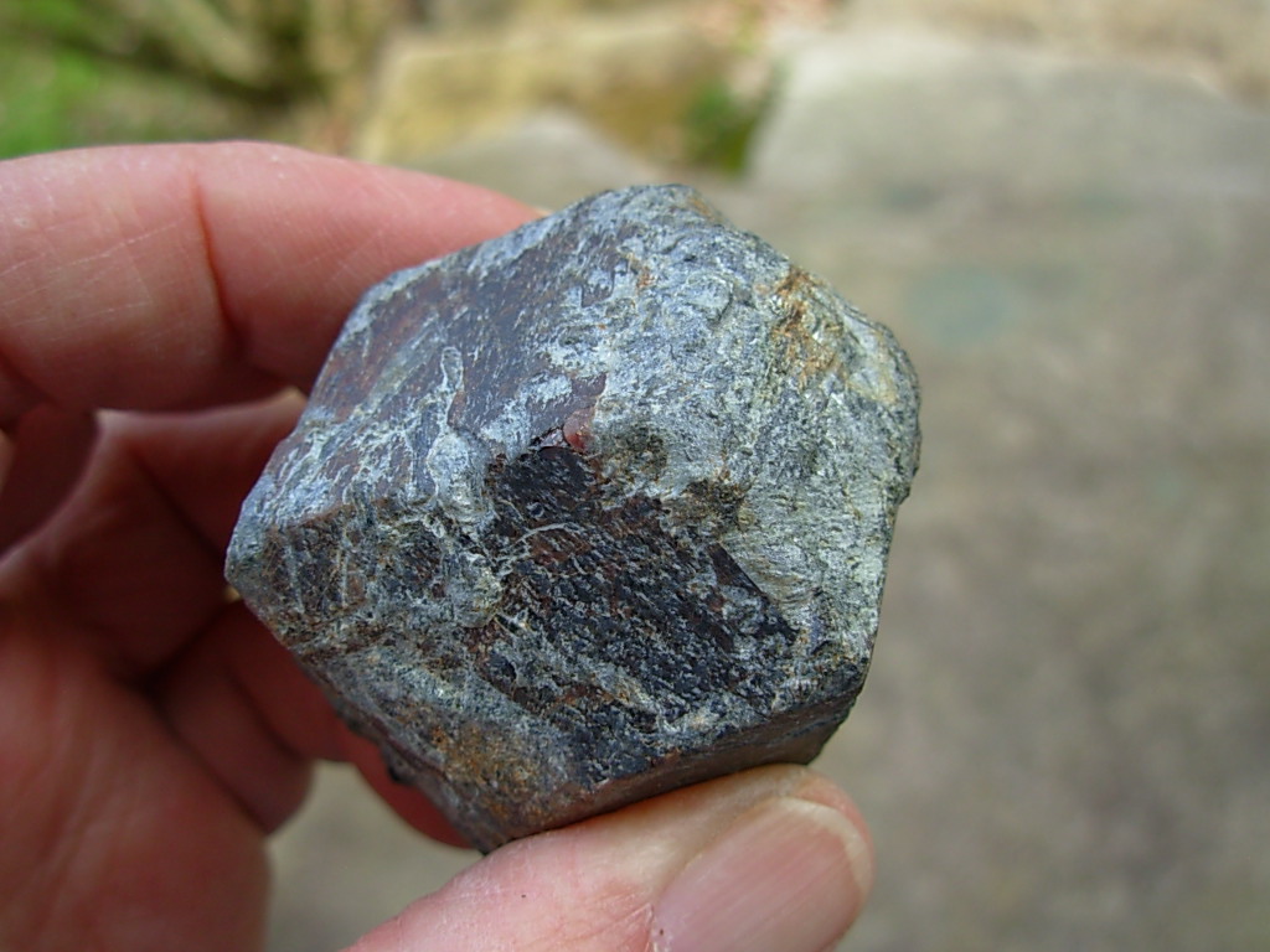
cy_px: 476
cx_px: 635
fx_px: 1394
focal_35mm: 38
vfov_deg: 37.7
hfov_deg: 49.0
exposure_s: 1/256
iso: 50
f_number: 2.9
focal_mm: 6.3
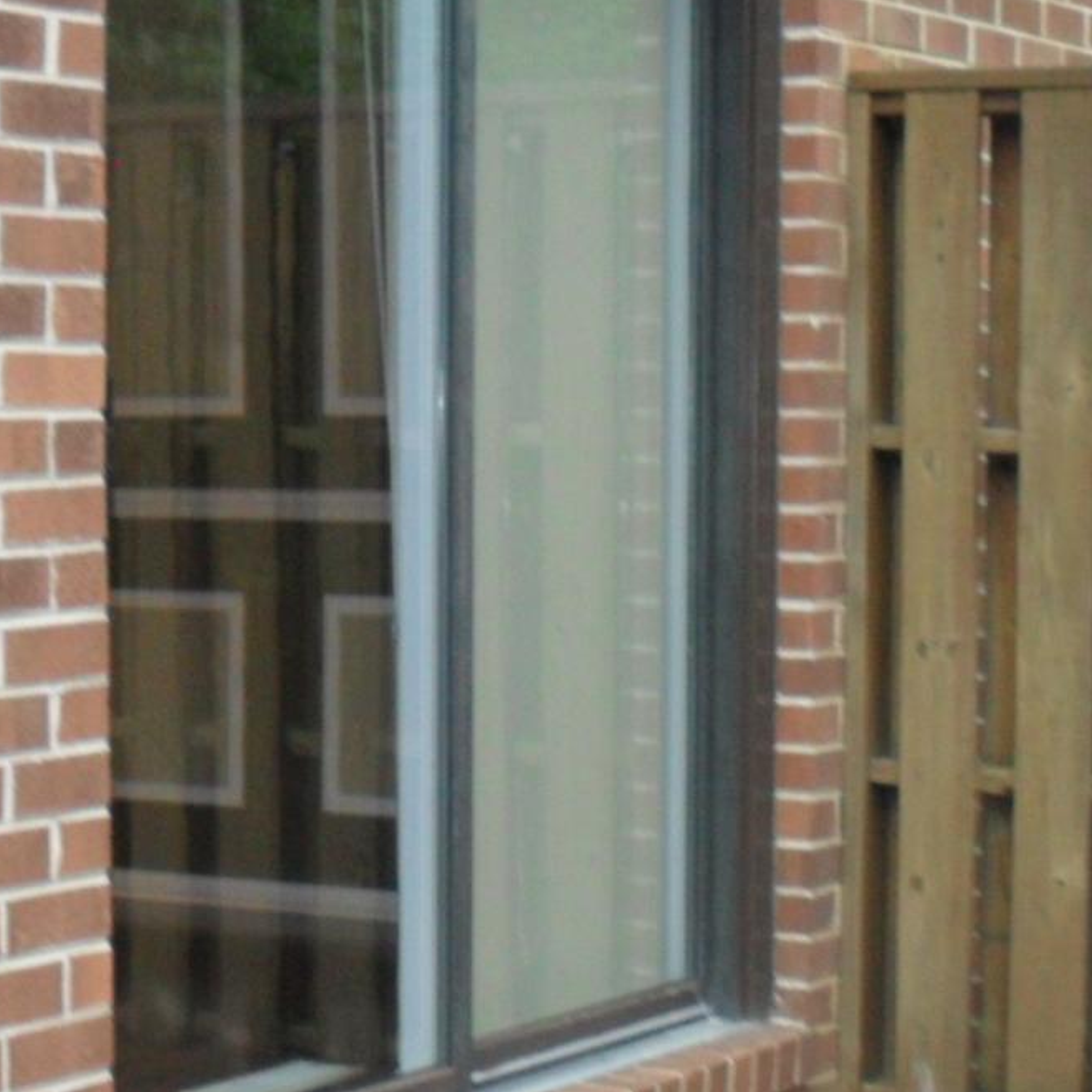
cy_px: 834
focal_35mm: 96
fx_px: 3426
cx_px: 591
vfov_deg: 18.0
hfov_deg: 18.1
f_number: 3
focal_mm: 6.3
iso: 200
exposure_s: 1/45
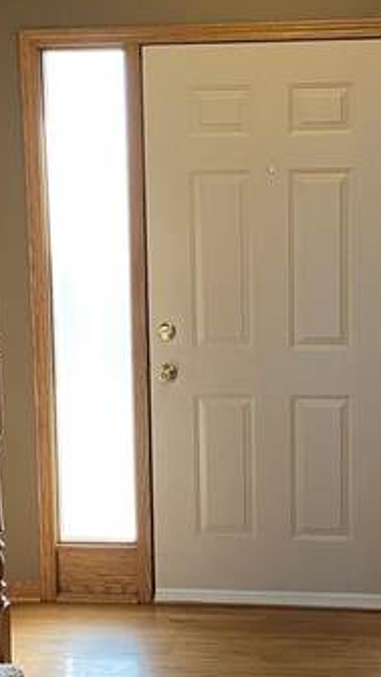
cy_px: 363
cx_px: 185
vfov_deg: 26.2
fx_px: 1455
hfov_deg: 14.9
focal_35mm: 81
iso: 125
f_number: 1.8
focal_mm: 4.25
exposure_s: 1/60
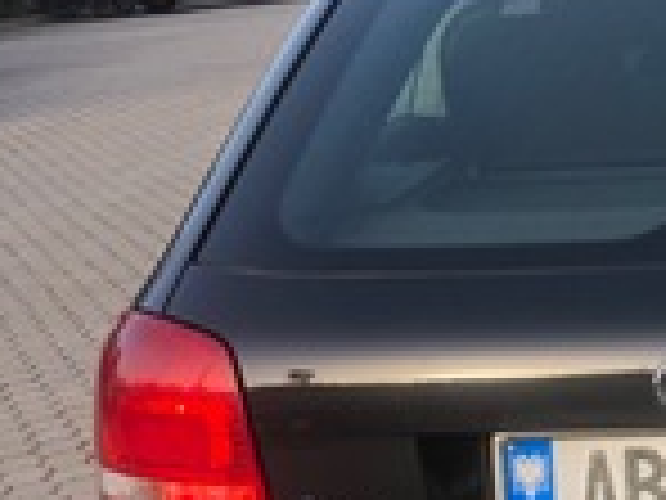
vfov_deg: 21.3
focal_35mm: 68
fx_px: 1308
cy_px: 410
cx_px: 770
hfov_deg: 25.9
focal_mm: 4
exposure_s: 1/241
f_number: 1.8
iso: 20
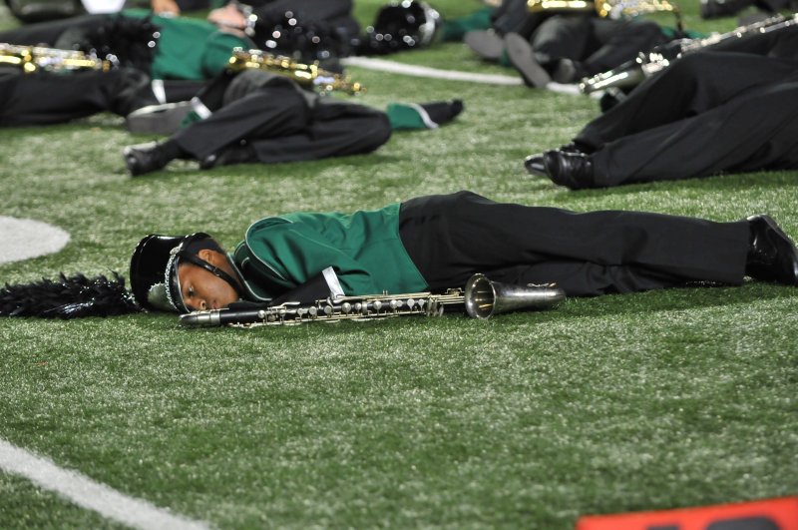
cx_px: 399
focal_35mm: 225
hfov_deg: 9.2
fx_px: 4980
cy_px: 265
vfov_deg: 6.1
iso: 800
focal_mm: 150
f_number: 2.8
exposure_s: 1/250
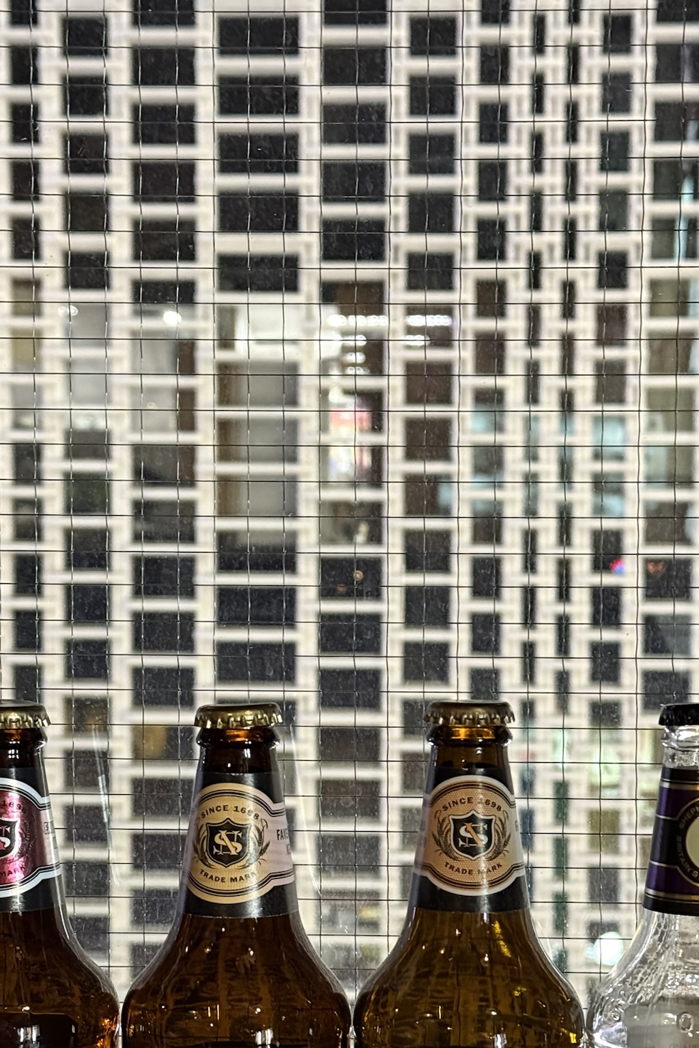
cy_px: 678
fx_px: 1893
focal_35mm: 65
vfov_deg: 30.8
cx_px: 332
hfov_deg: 20.9
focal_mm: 6.76
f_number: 1.78
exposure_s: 1/20
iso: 800
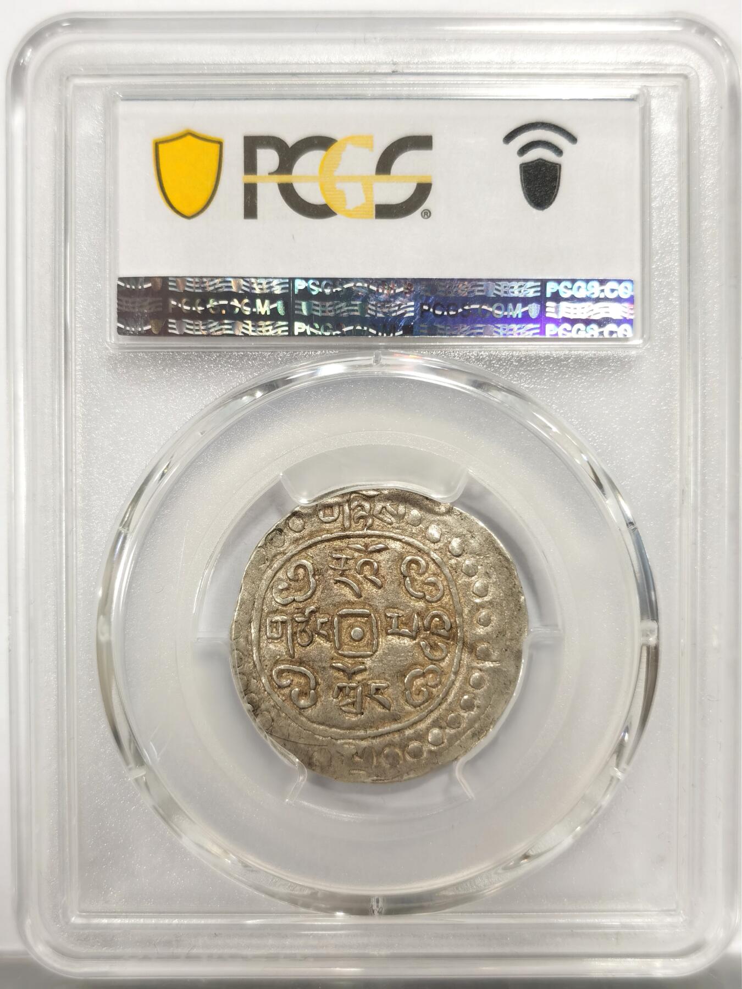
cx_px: 371
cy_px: 494
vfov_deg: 35.5
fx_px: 1543
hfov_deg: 27.0
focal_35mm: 54
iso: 100
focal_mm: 5.56
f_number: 16
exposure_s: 1/100
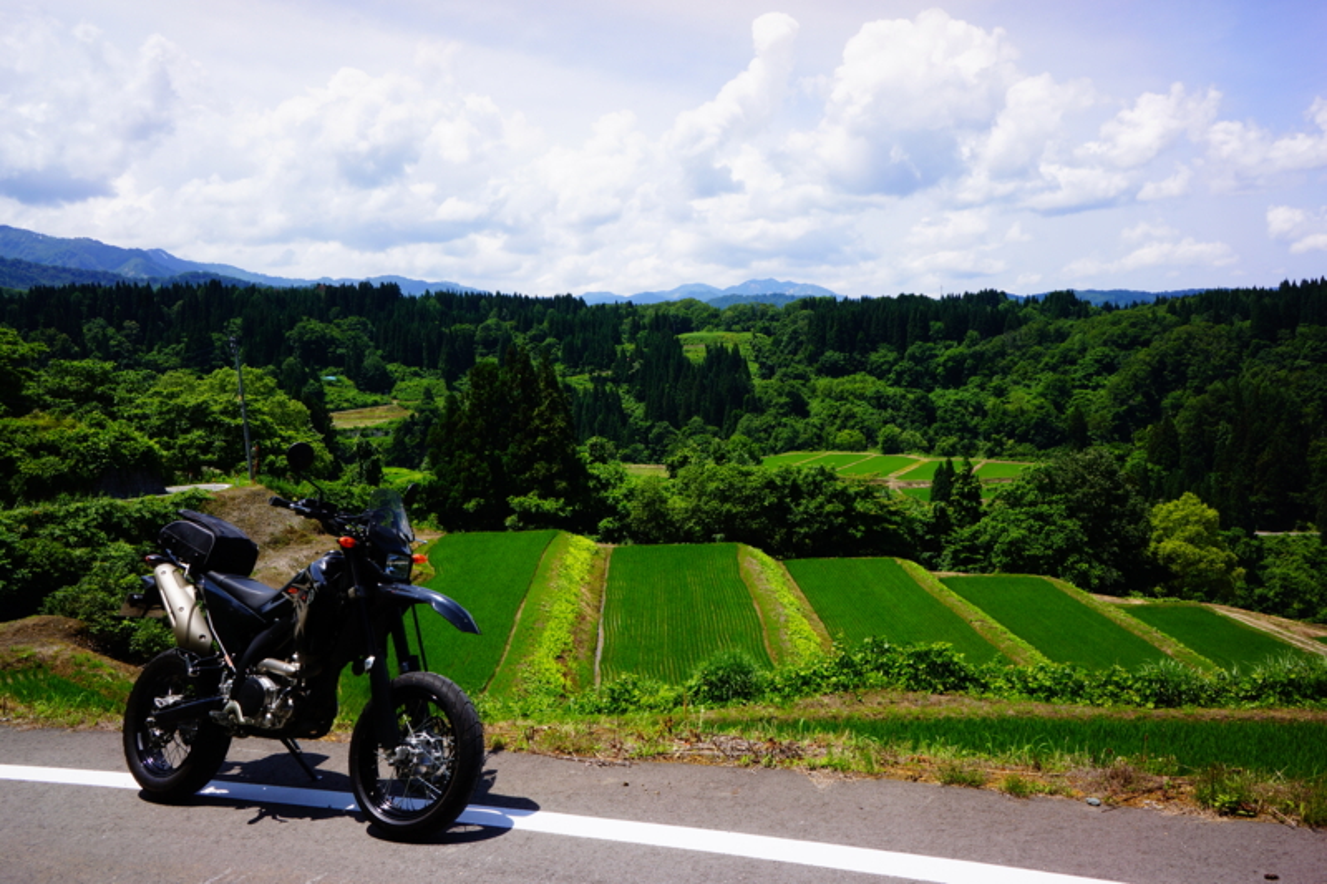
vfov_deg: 43.6
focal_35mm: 30
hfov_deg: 61.9
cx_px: 664
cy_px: 442
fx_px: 1106
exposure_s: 1/60
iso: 100
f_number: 16
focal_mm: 20
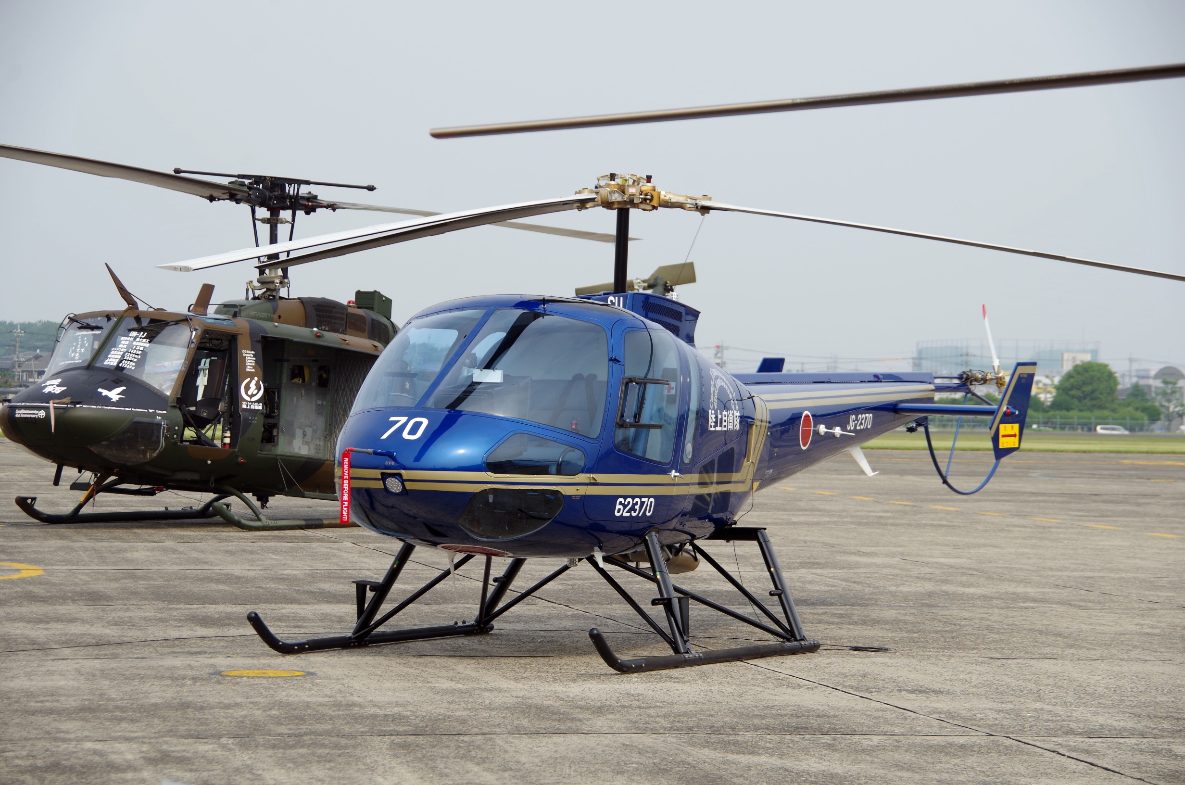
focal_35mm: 117
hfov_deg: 17.5
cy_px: 392
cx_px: 592
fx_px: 3843
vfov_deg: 11.7
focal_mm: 77.5
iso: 100
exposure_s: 1/200
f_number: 6.3
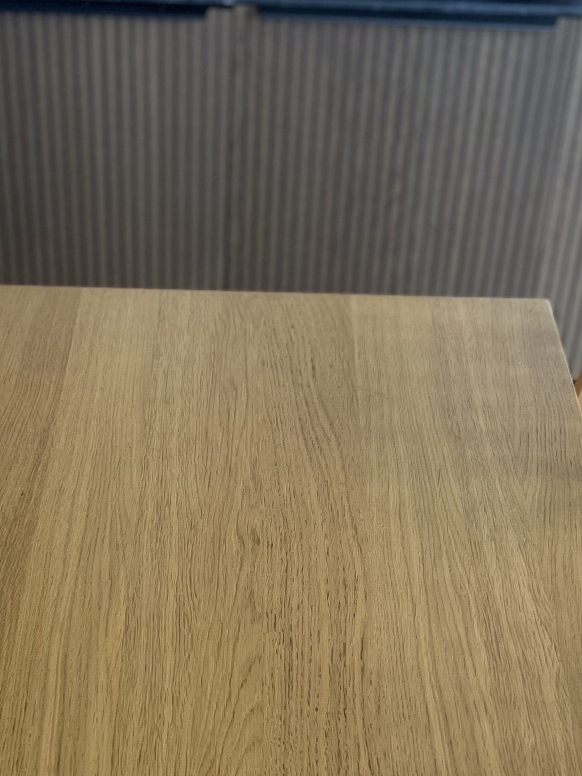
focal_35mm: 66
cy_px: 956
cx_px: 223
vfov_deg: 25.9
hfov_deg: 22.2
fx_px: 1480
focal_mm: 5.7
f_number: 1.5
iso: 80
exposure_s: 1/121
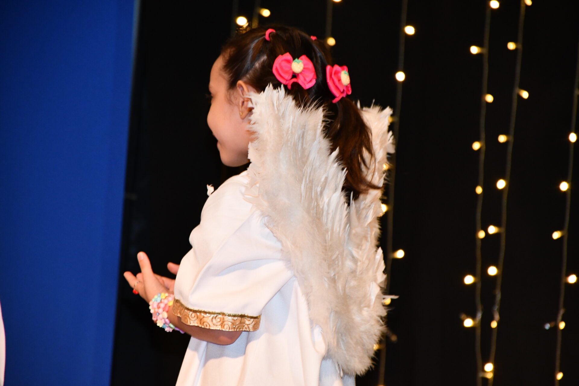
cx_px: 290
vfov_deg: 6.5
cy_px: 193
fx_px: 3377
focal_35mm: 210
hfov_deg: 9.8
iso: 2500
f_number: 5.6
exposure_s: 1/60
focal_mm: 140
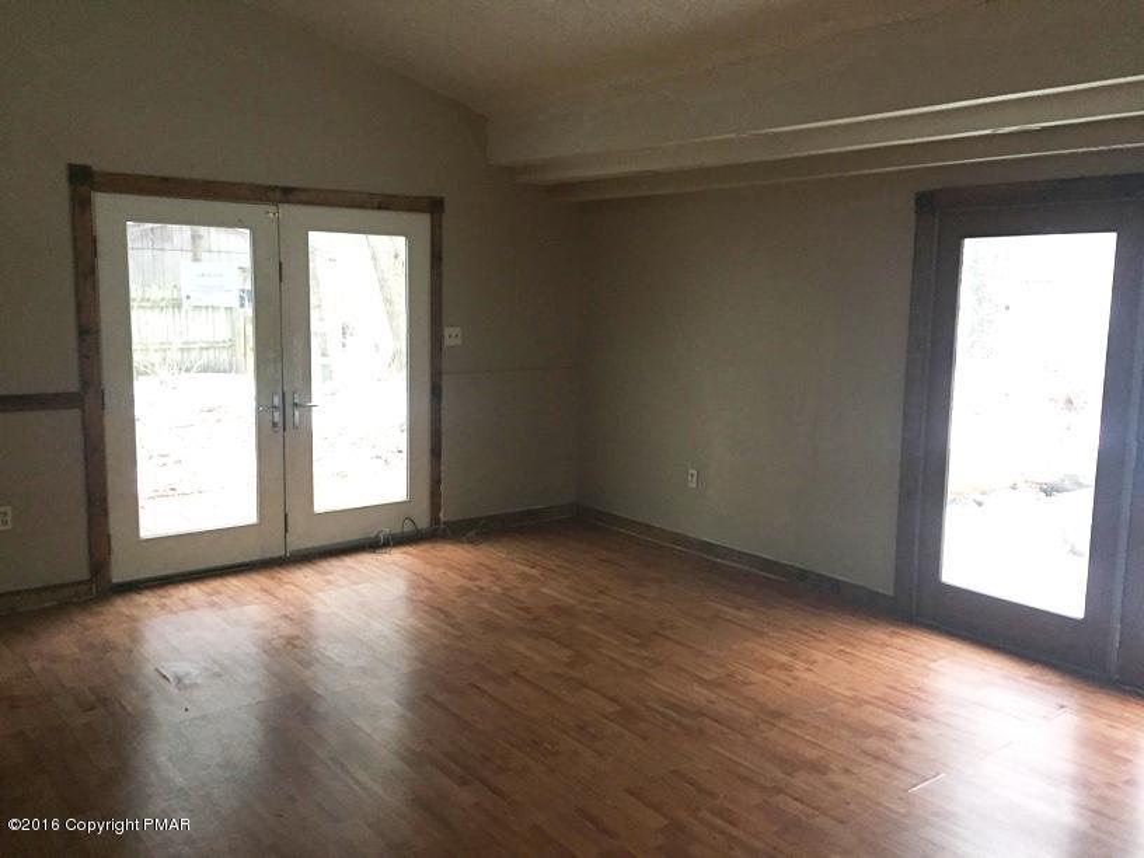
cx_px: 572
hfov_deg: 61.7
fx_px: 958
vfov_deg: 48.2
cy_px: 429
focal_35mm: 29
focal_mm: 4.15
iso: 200
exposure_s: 1/30
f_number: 2.2
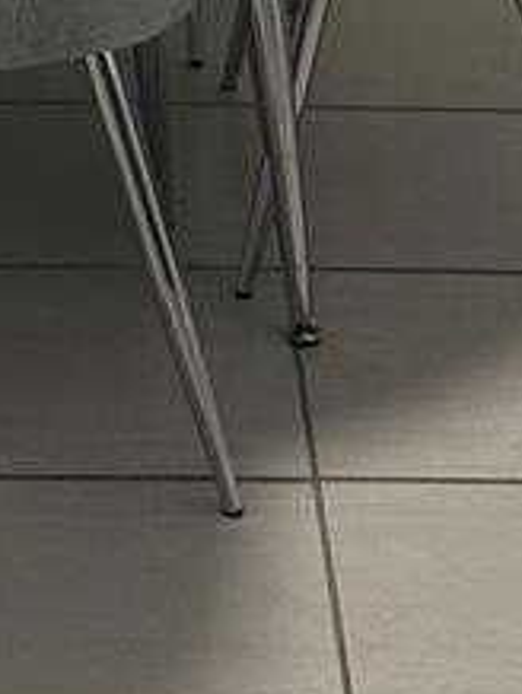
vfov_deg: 12.7
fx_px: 2649
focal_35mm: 132
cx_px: 45
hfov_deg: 11.2
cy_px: -767
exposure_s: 1/120
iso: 160
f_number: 1.78
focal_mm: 6.86
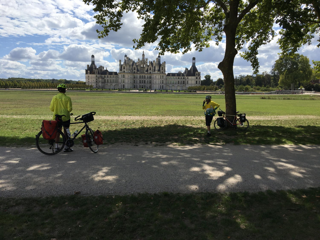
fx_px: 268
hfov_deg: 61.7
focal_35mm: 29
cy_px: 120
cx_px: 160
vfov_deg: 48.2
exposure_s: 1/2331
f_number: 2.2
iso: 25
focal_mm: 4.15
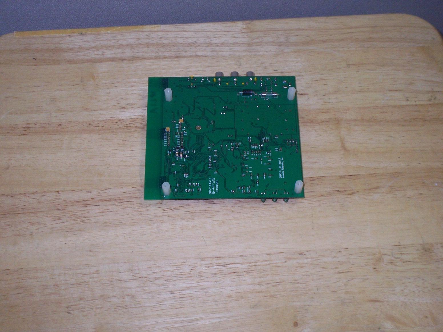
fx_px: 781
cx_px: 222
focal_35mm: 61
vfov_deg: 24.0
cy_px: 166
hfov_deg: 31.7
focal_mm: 9.9
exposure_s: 1/80
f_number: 4.1
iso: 125
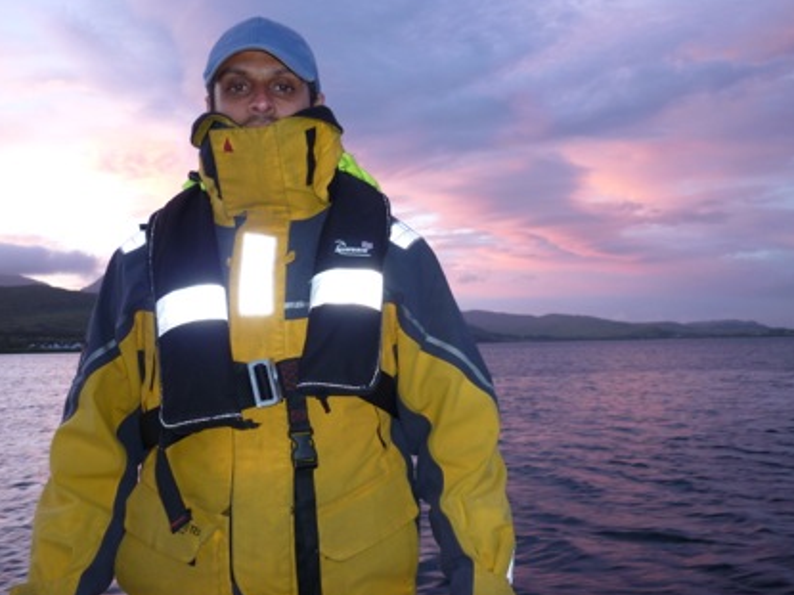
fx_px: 803
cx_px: 409
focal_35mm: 35
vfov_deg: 40.7
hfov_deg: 52.6
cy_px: 297
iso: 100
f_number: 2.8
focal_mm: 5.5
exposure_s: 1/30
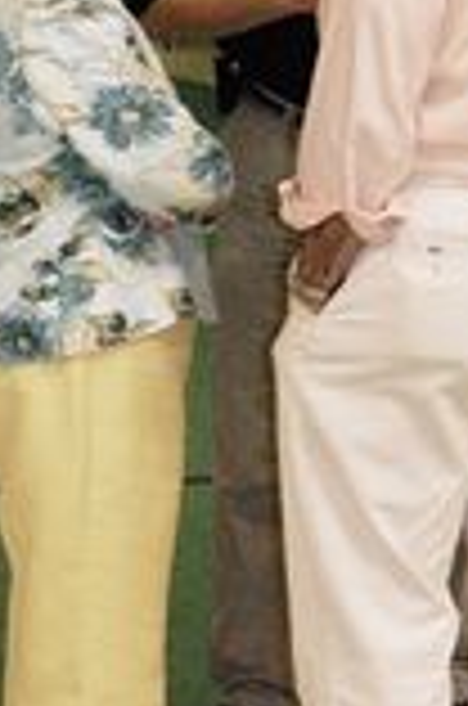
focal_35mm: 115
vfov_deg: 17.8
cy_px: 211
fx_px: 2252
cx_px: 342
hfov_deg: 11.8
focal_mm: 30
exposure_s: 1/200
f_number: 5
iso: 1600
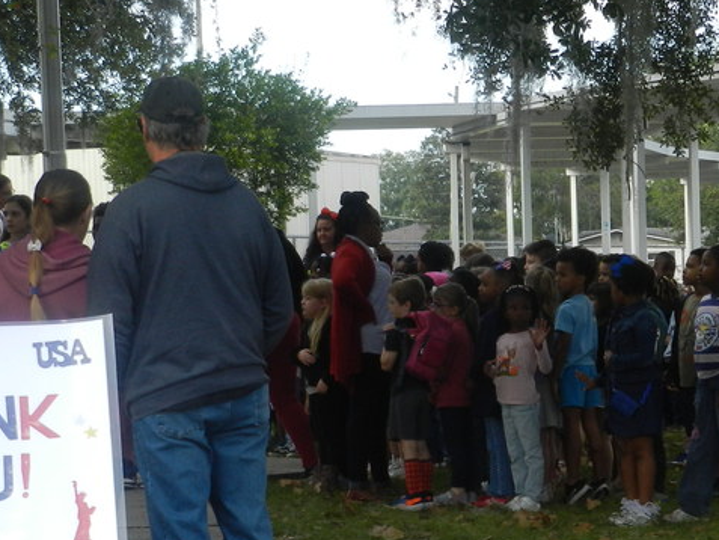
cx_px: 526
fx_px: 3033
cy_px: 475
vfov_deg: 10.1
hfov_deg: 13.5
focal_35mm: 146
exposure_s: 1/200
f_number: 4.7
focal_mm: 12.1
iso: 160
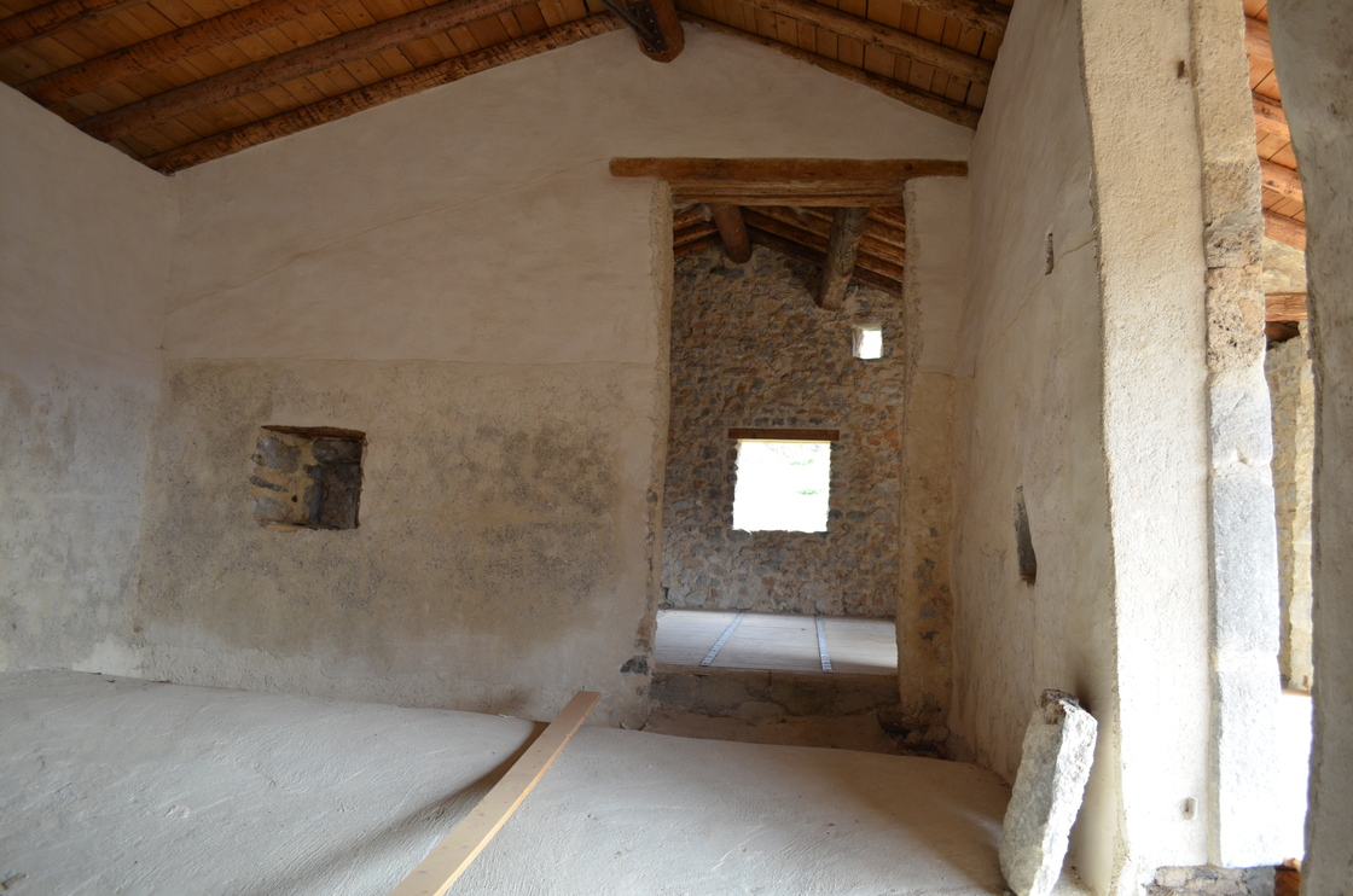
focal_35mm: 27
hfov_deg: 67.5
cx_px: 676
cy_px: 448
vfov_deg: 47.7
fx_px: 1013
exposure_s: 1/60
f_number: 4
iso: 400
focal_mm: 18
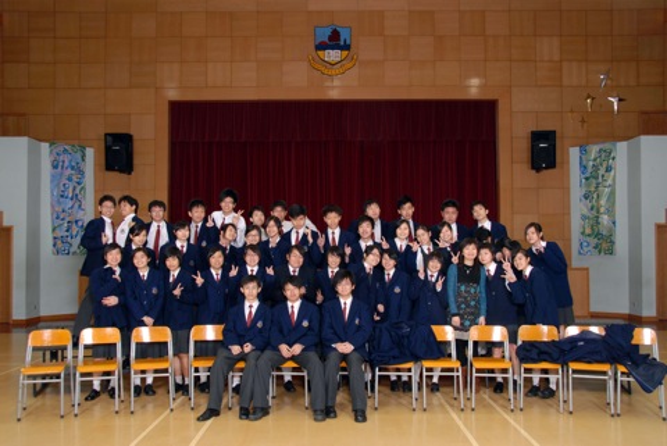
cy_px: 223
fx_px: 612
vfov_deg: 40.0
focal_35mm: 33
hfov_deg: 57.2
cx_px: 334
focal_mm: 22
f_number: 7.1
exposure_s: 1/10
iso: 100
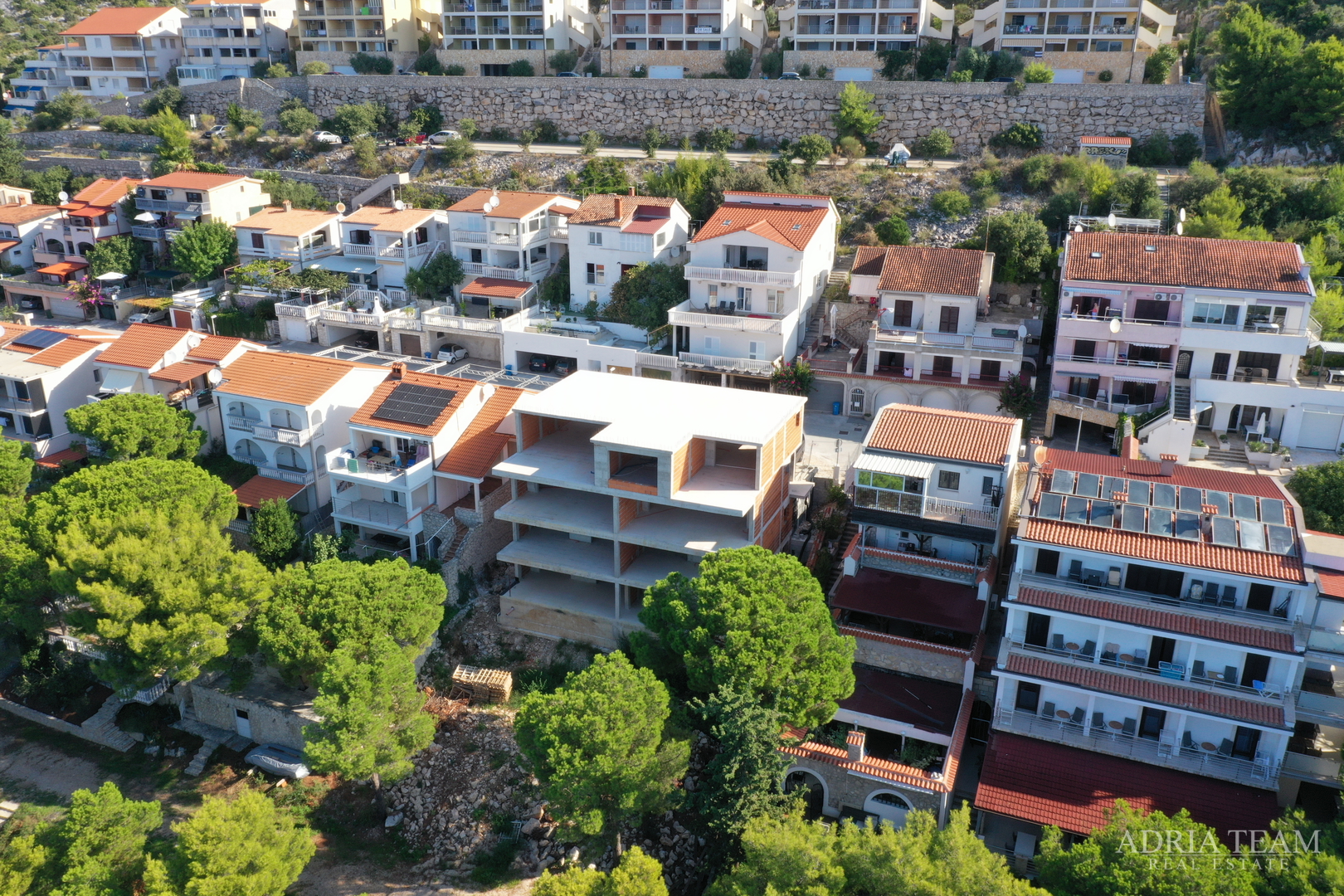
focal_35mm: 28
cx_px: 672
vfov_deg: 46.4
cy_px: 448
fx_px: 1045
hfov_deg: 65.5
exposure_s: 1/60
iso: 100
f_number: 11
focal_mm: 10.26
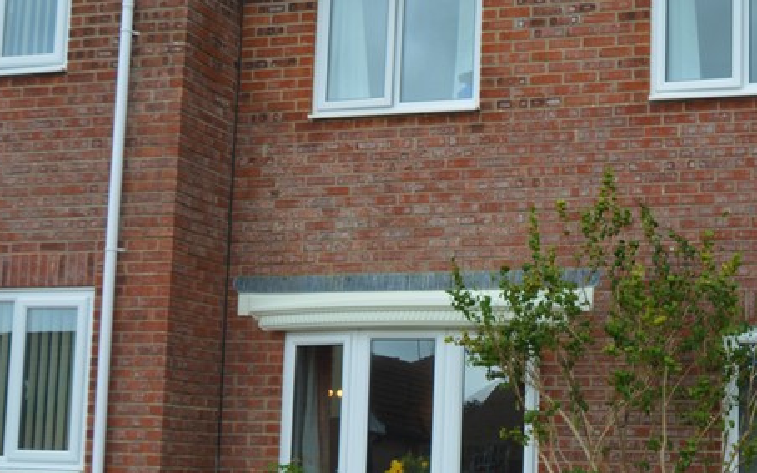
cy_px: 288
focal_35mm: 69
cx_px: 562
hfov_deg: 29.3
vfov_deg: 18.9
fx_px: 1424
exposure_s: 1/160
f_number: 8
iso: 100
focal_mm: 20
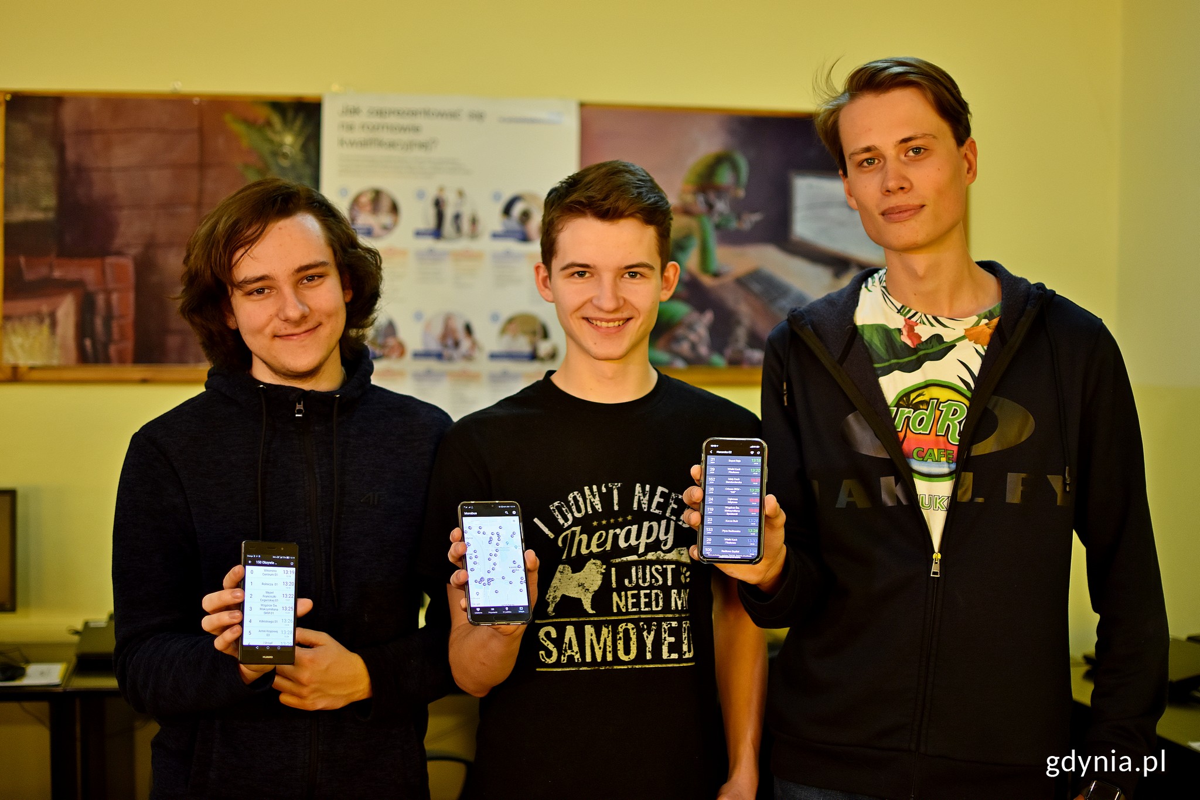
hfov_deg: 37.9
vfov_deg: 25.7
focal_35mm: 52
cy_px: 400
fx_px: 1750
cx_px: 600
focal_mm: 35
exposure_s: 1/200
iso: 400
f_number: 1.8
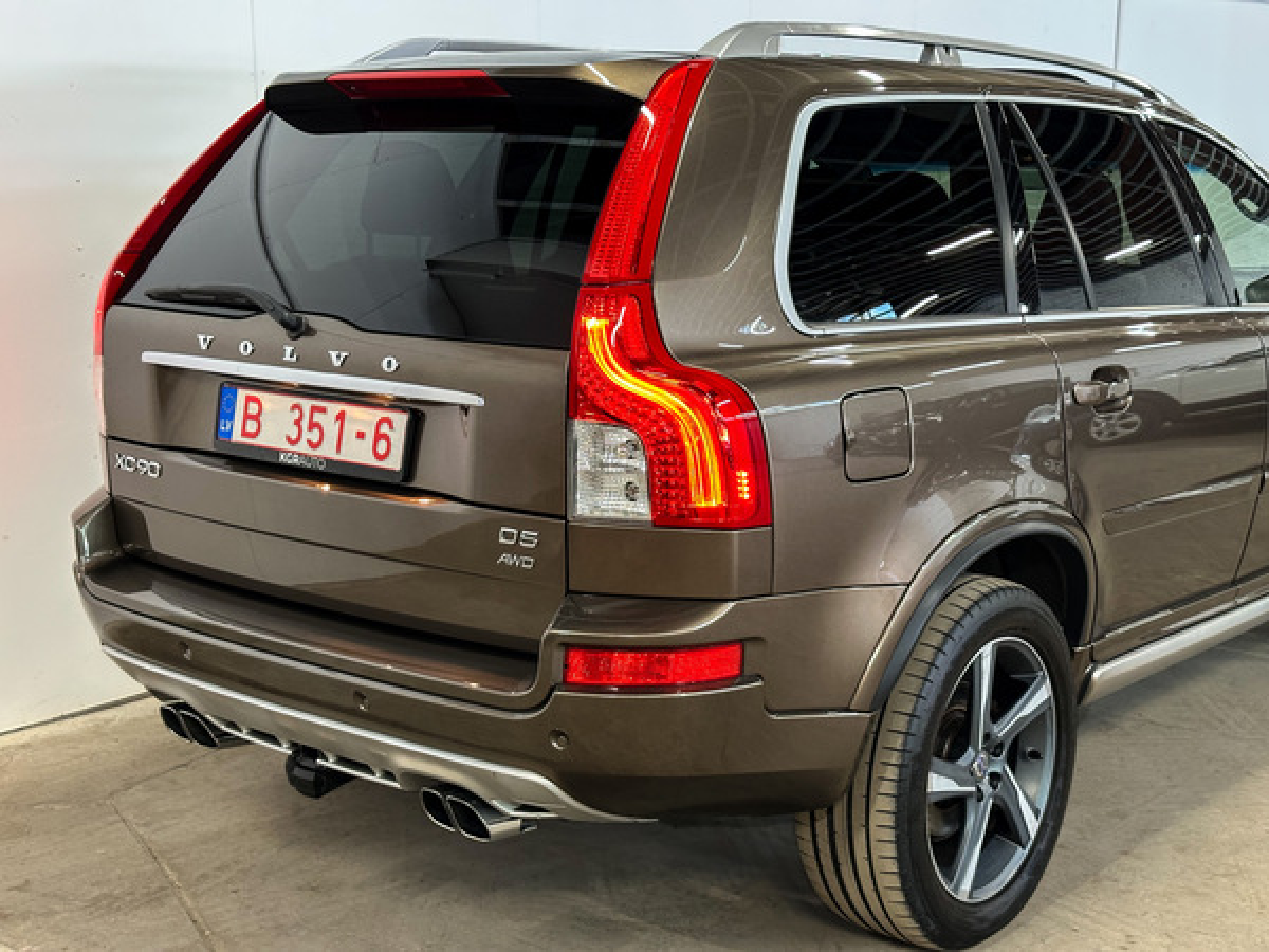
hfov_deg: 39.7
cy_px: 476
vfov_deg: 30.3
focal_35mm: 48
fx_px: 1760
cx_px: 634
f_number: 1.78
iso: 250
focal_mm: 6.86
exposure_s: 1/33
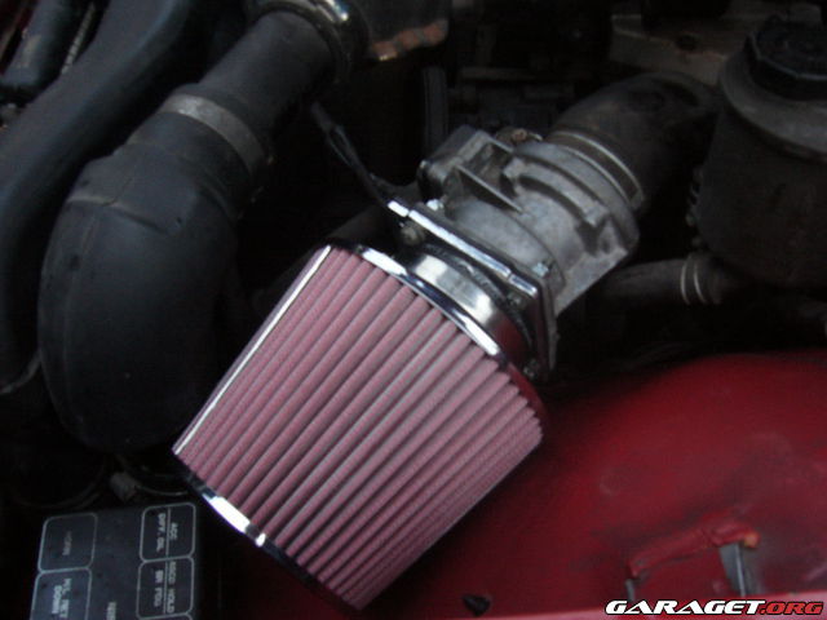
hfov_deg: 52.6
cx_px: 414
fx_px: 836
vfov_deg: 40.7
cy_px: 310
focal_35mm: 35
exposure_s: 1/8
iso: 200
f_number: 2.8
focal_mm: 5.8
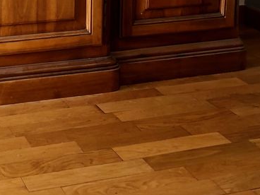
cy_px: -67
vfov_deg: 18.0
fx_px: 571
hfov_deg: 24.6
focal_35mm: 76
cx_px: 8
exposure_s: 1/120
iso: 32
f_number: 1.8
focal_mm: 4
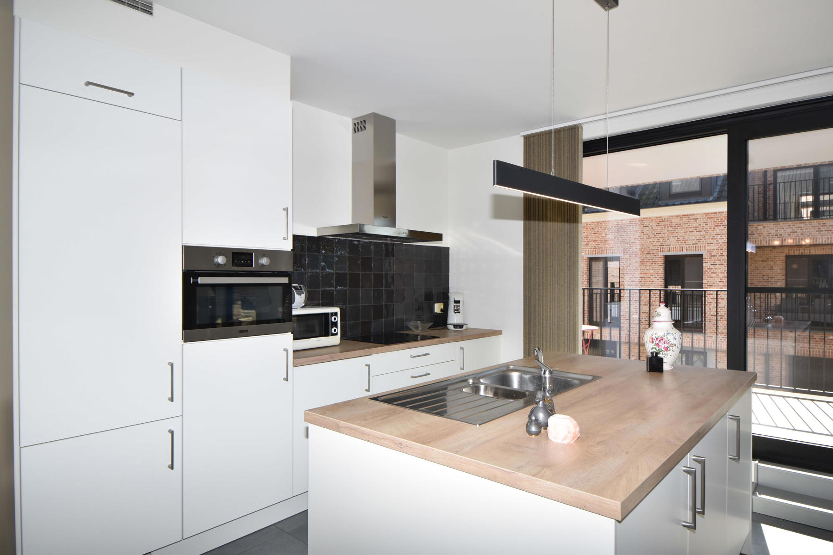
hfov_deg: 81.2
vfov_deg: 59.5
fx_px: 486
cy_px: 278
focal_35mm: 21
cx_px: 416
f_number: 5.6
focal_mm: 14
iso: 180
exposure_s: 1/125
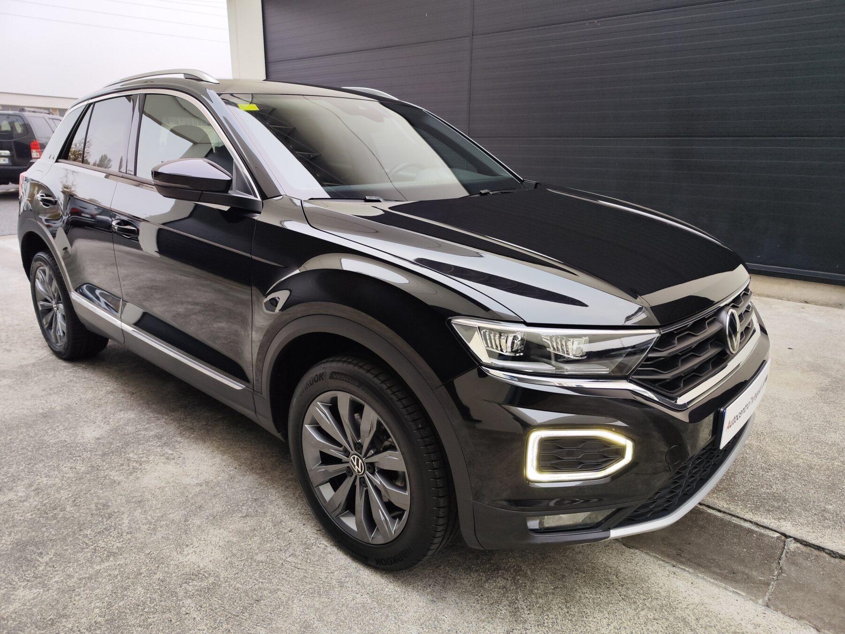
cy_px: 317
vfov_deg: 58.9
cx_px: 422
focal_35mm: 23
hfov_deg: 73.9
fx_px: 561
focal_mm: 7.01
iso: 334
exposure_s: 1/85
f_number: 1.69
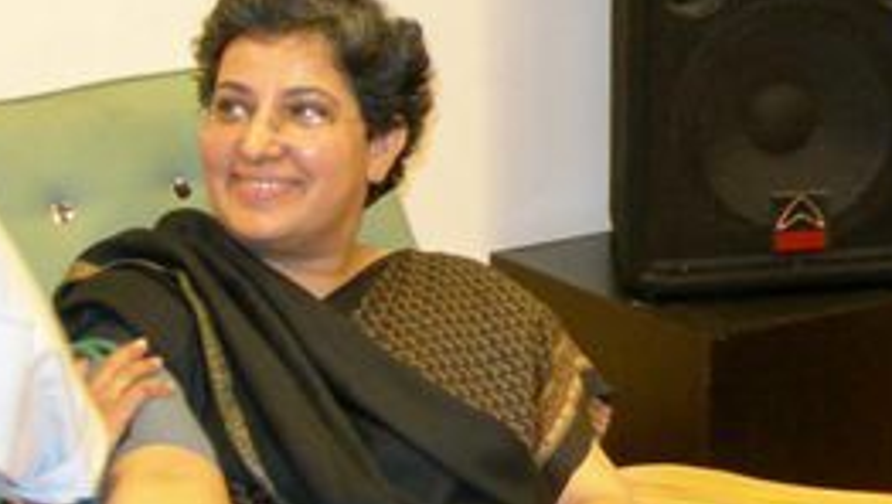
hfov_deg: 20.2
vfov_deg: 12.0
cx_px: 987
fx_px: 2391
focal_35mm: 101
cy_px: 259
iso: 200
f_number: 2.8
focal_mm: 7.8
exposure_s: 1/28.4
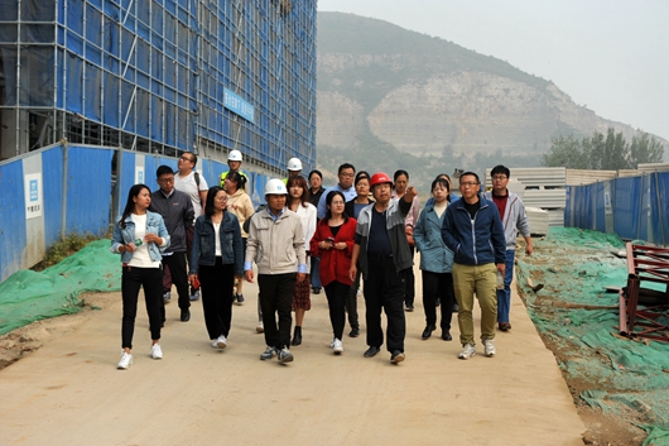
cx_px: 334
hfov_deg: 32.4
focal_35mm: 62
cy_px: 223
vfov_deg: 21.9
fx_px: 1152
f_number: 5.6
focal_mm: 62
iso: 800
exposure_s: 1/4000
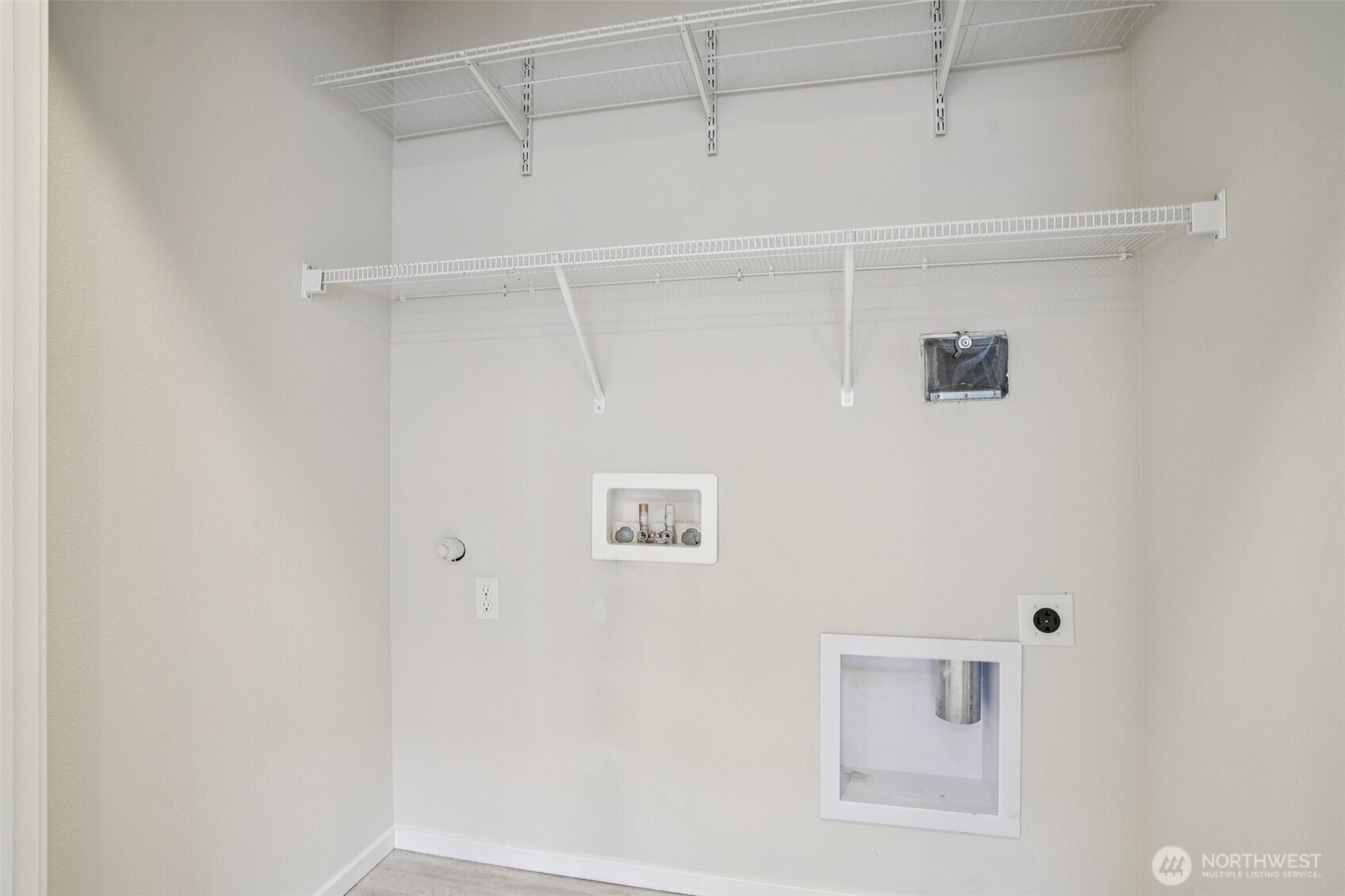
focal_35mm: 17
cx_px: 672
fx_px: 635
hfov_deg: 93.3
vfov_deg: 70.4
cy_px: 448
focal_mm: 17
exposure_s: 1/8
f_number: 8
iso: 400
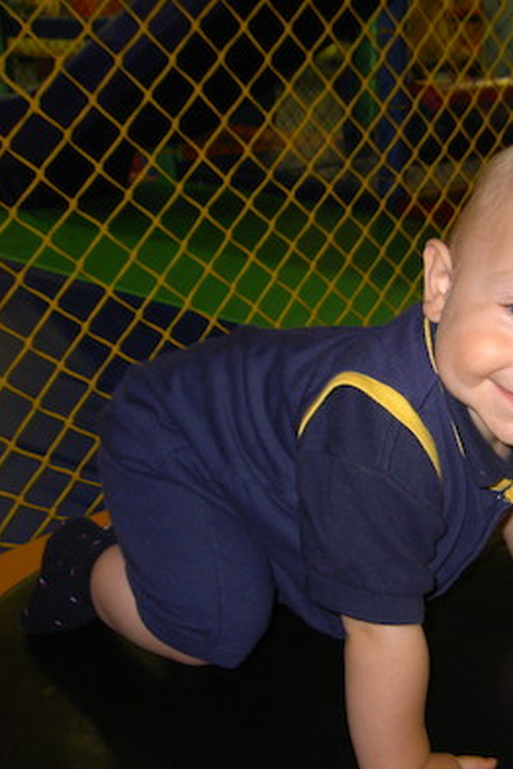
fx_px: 1026
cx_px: 436
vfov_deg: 41.1
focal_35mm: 48
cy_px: 385
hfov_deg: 27.3
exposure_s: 1/60
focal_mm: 5.6
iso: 100
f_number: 2.8
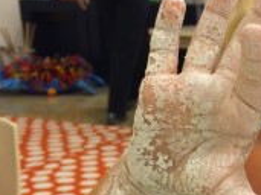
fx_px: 550
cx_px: 302
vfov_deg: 19.6
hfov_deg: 24.5
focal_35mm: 73
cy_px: 193
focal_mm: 4.15
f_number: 2.2
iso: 80
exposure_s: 1/30
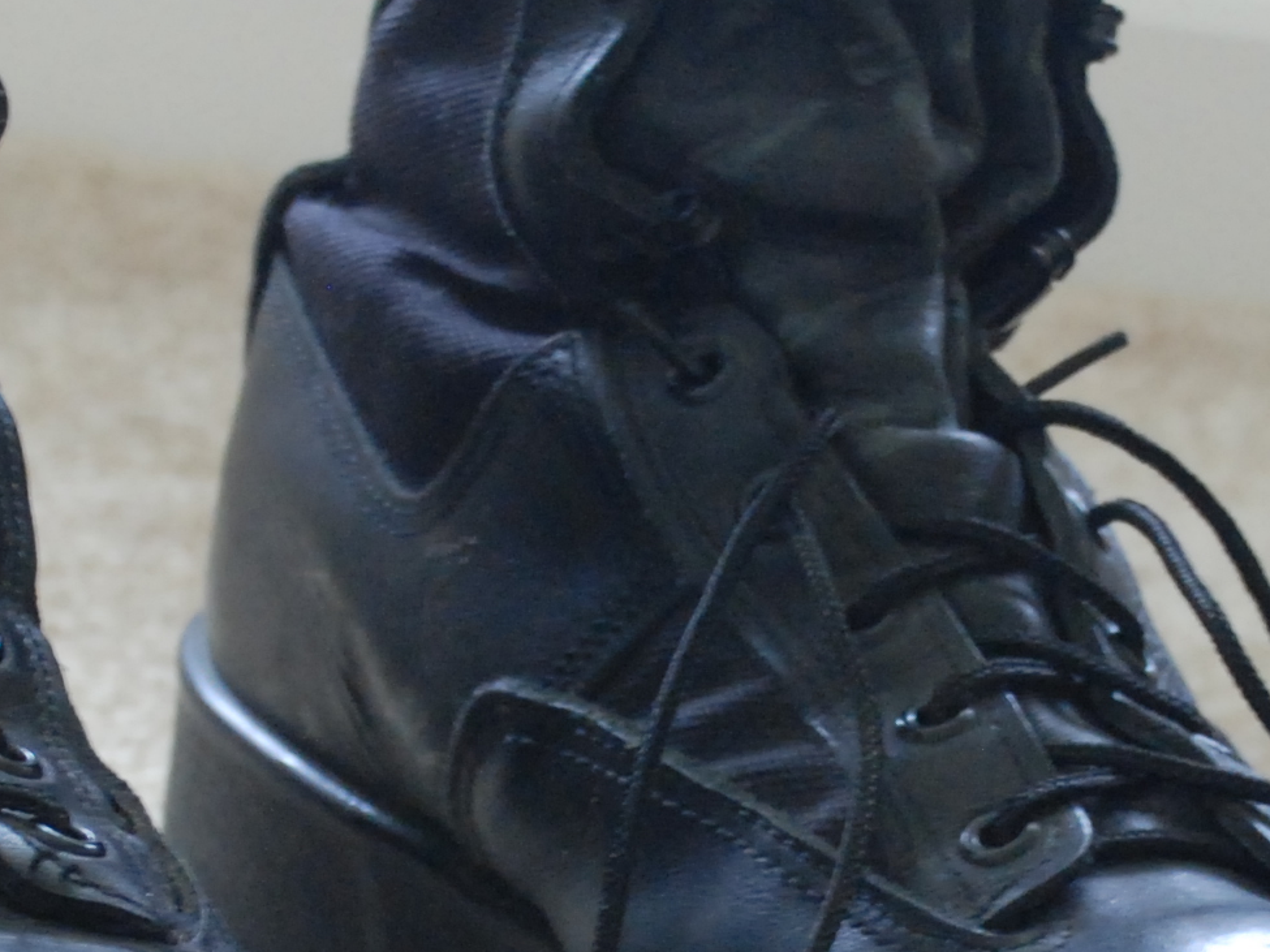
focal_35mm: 218
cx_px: 853
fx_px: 7997
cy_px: 856
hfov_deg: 9.1
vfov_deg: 6.8
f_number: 4.5
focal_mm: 38
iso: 800
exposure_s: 1/15
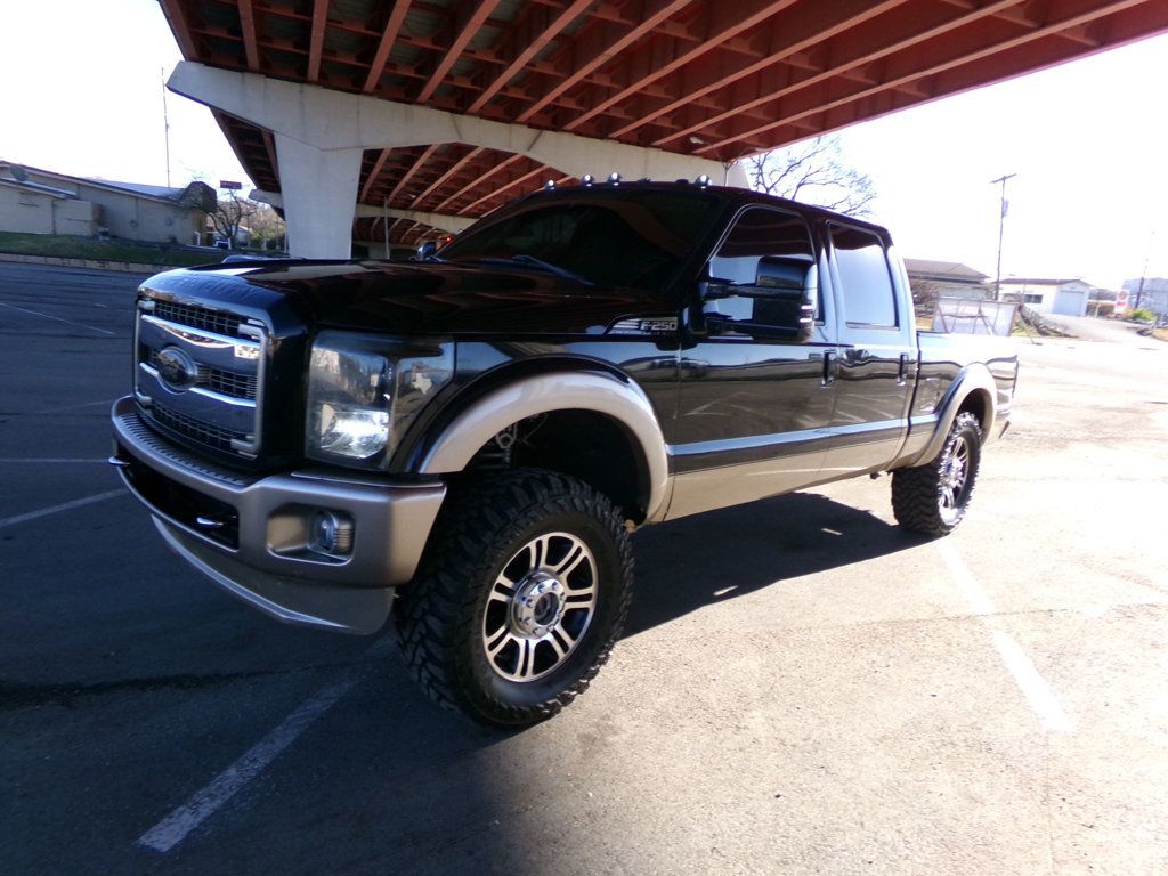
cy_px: 438
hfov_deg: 71.6
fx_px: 810
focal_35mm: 24
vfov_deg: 56.8
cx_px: 584
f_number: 11.07
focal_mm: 4.3
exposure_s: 1/60
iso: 274
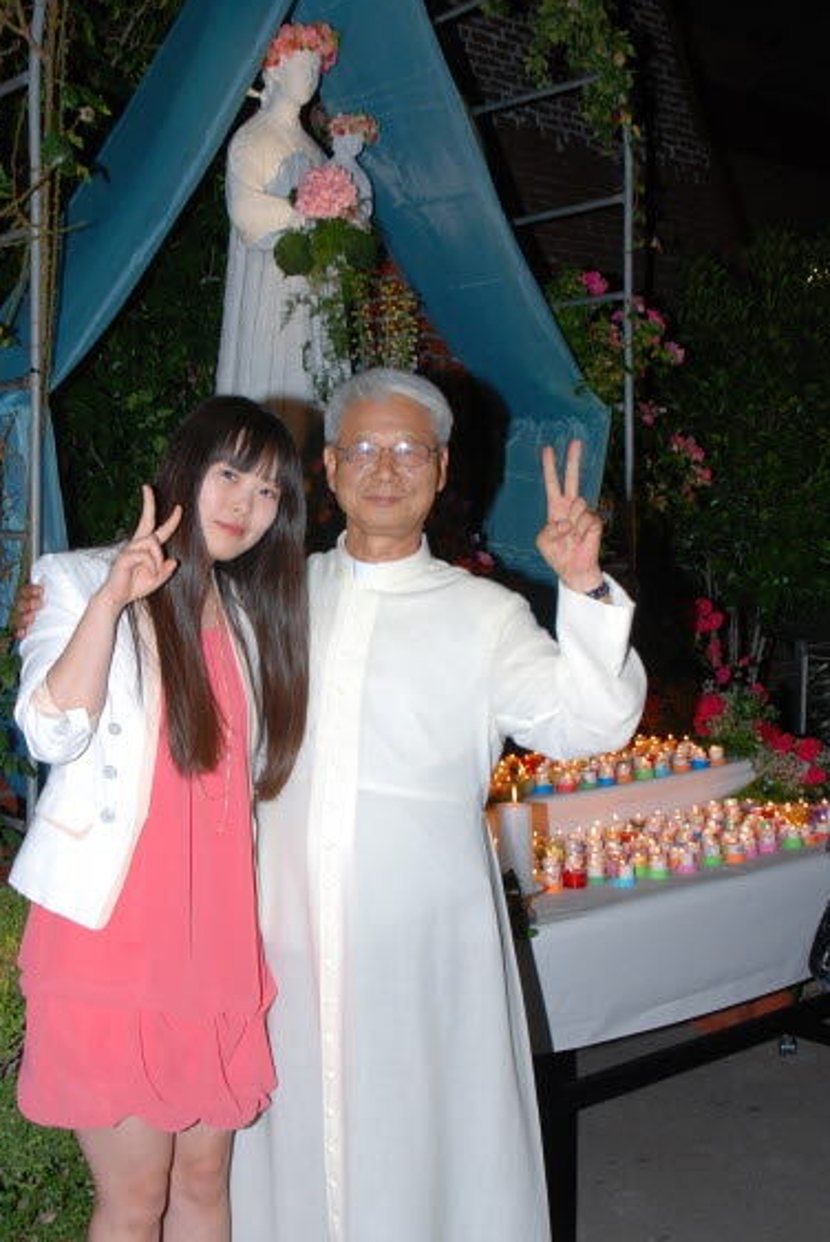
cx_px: 359
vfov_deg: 42.7
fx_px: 1589
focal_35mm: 46
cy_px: 642
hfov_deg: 29.2
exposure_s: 1/60
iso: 200
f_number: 5.6
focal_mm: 24
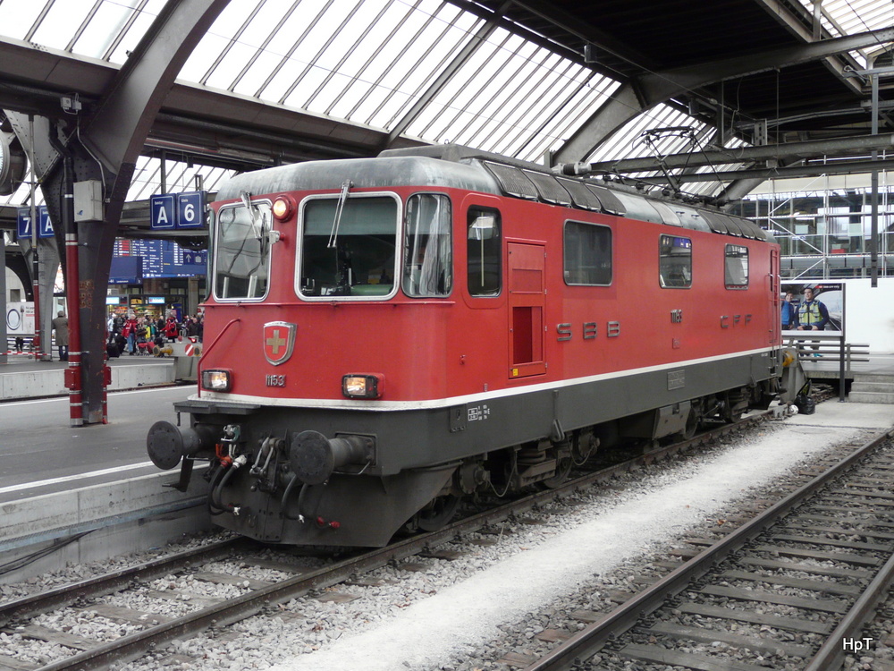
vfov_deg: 35.1
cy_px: 336
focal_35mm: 41
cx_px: 447
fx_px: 1059
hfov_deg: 45.8
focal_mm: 6.7
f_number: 3.2
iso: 200
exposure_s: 1/30
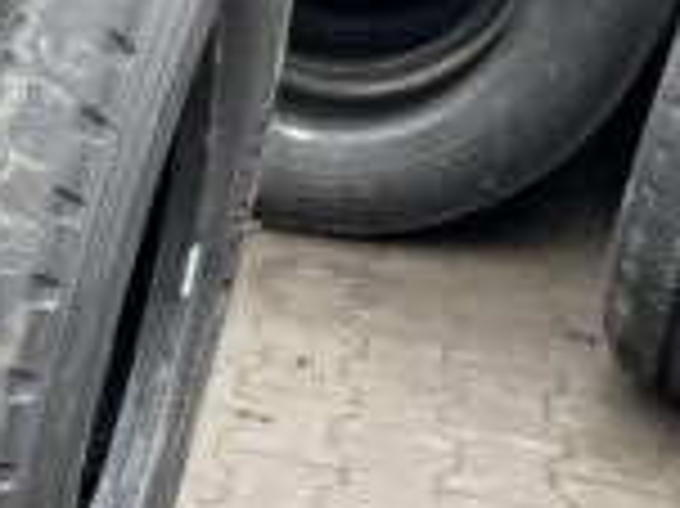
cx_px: -212
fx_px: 1453
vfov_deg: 19.8
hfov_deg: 23.3
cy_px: 321
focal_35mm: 74
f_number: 1.6
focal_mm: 4.2
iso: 125
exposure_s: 1/121
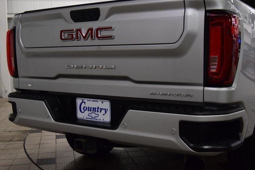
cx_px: 128
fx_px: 329
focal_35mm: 46
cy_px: 85
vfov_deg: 29.0
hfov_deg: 42.3
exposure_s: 1/60
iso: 1600
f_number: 8
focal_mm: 31
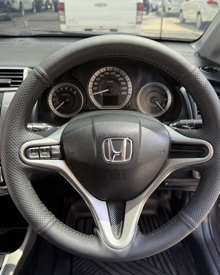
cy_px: 138
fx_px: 260
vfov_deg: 55.7
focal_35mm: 32
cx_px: 111
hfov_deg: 45.8
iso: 125
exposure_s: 1/243
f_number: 1.78
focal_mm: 6.76
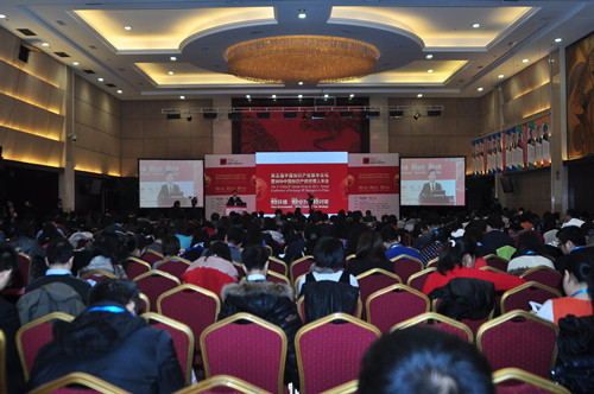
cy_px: 197
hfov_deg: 53.2
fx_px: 593
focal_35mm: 36
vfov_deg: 36.8
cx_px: 297
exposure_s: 1/160
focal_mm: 24
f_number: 2.8
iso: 200
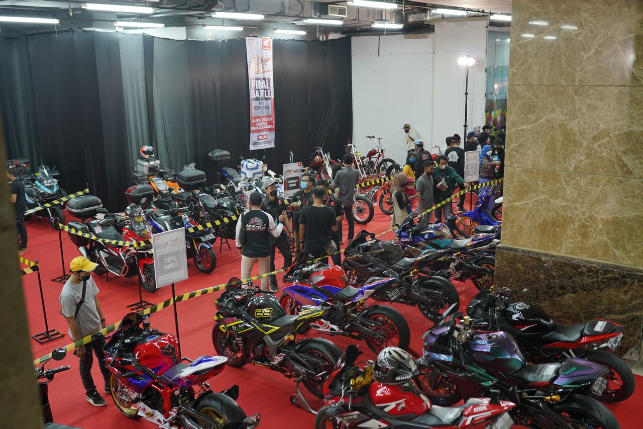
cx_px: 322
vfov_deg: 37.8
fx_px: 625
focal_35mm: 35
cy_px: 214
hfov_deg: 54.4
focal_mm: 35
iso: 1600
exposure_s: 1/100
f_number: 2.8
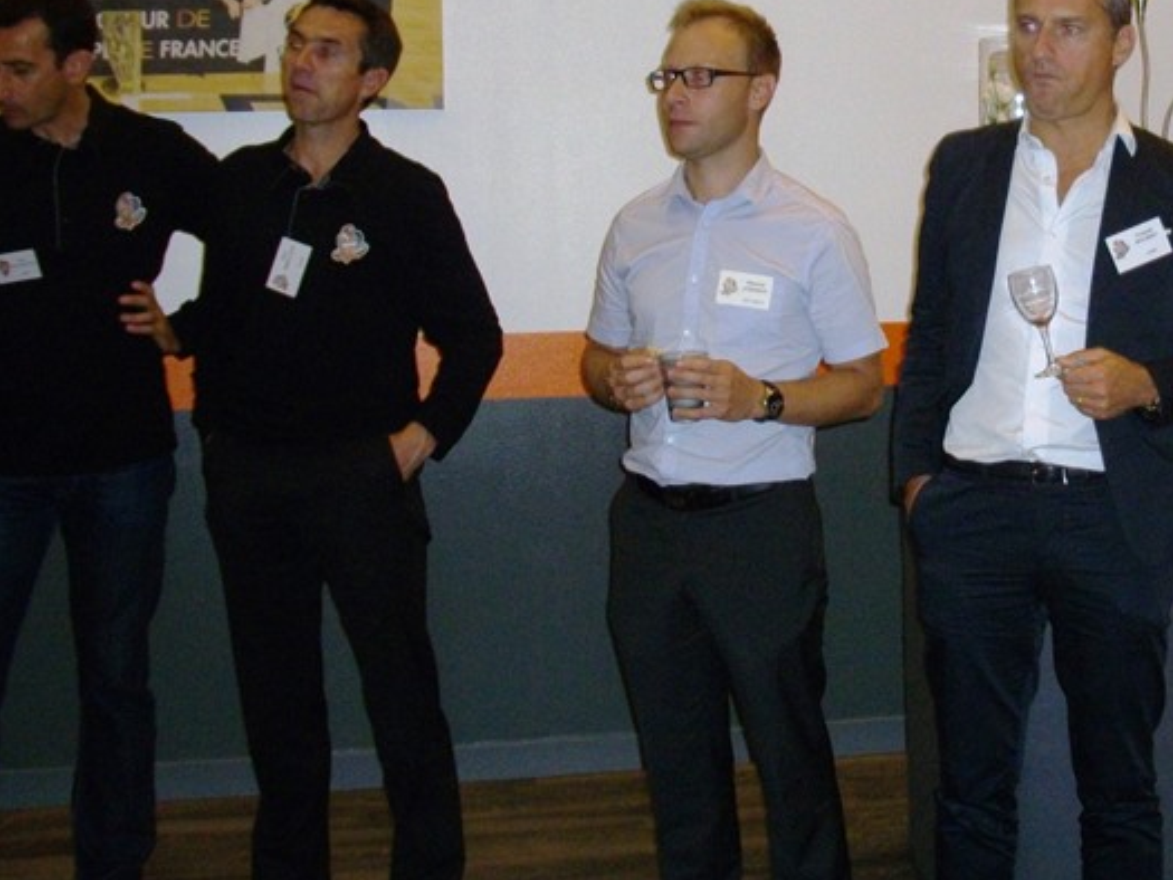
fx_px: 2339
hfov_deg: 27.6
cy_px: 346
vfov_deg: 21.3
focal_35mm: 69
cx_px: 946
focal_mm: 6.2
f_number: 2.8
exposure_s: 1/50
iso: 200
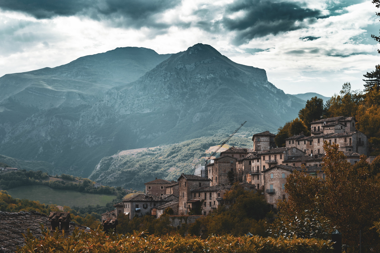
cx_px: 190
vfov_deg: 18.2
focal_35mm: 75
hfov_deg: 27.0
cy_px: 126
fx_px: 791
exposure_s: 1/250
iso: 100
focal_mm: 50
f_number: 8
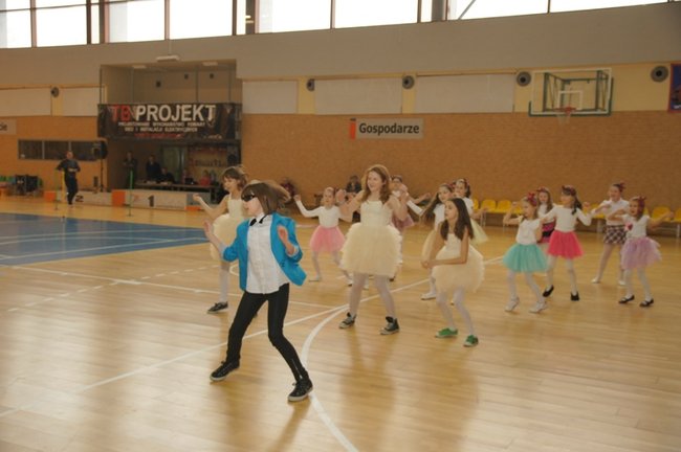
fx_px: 737
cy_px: 226
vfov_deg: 34.1
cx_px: 340
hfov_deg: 49.6
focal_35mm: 39
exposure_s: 1/160
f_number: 3.5
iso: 400
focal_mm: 26
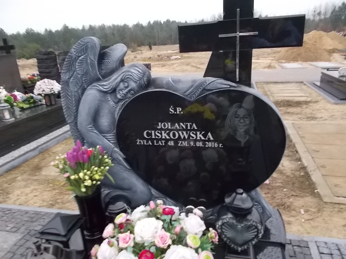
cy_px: 130
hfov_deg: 67.3
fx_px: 260
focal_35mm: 26
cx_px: 173
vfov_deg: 53.1
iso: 400
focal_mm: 4.6
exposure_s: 1/100
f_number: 8
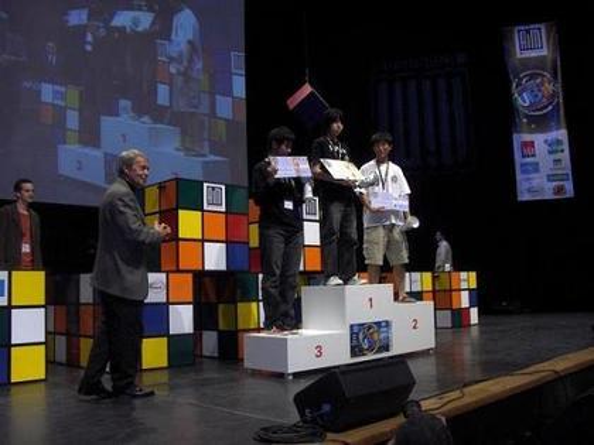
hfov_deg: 52.6
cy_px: 222
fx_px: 601
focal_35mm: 35
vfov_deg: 40.7
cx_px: 297
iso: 100
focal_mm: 5.8
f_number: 2.6
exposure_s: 1/60
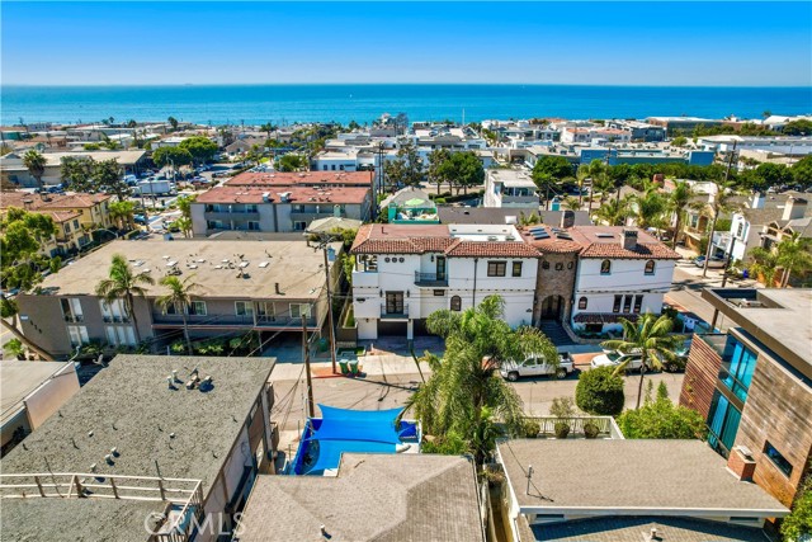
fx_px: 496
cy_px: 271
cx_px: 406
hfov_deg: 78.6
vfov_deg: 57.3
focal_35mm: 22
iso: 130
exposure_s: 1/2000
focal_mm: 8.38
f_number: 2.8
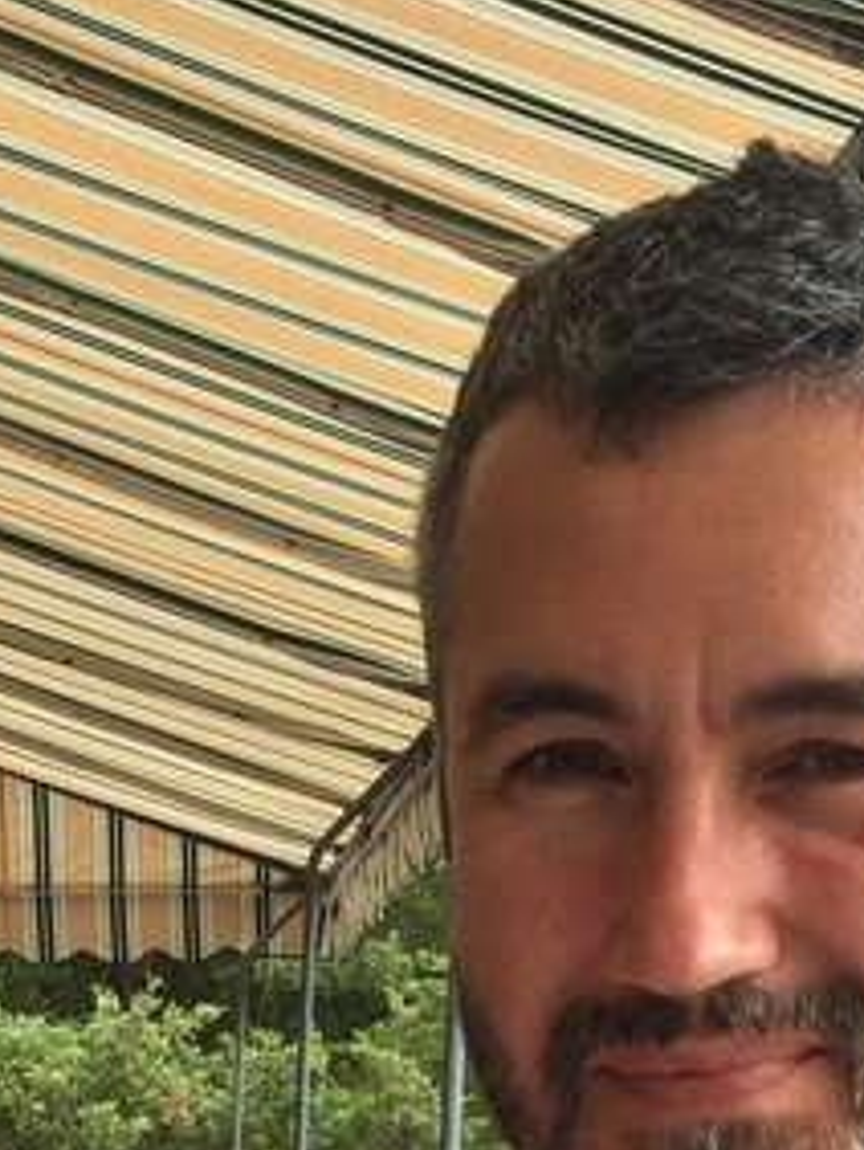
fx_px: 2824
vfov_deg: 20.7
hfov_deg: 17.4
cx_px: 518
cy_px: 1550
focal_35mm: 85
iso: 32
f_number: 2.2
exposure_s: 1/507
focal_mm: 4.12
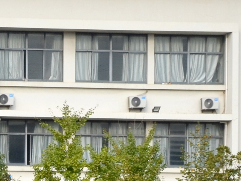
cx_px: -398
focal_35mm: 273
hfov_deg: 6.8
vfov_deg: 5.3
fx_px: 1900
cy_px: 361
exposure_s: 1/250
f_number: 8
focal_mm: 31
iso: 200
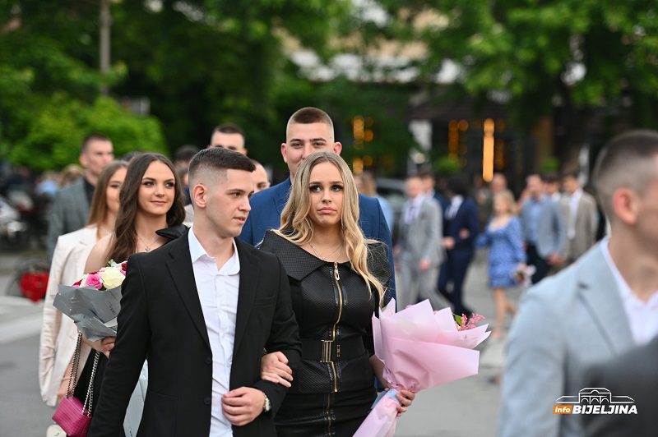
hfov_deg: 17.1
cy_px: 218
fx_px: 2191
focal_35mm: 120
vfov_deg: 11.4
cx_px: 329
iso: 800
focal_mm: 120
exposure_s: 1/800
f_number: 2.8
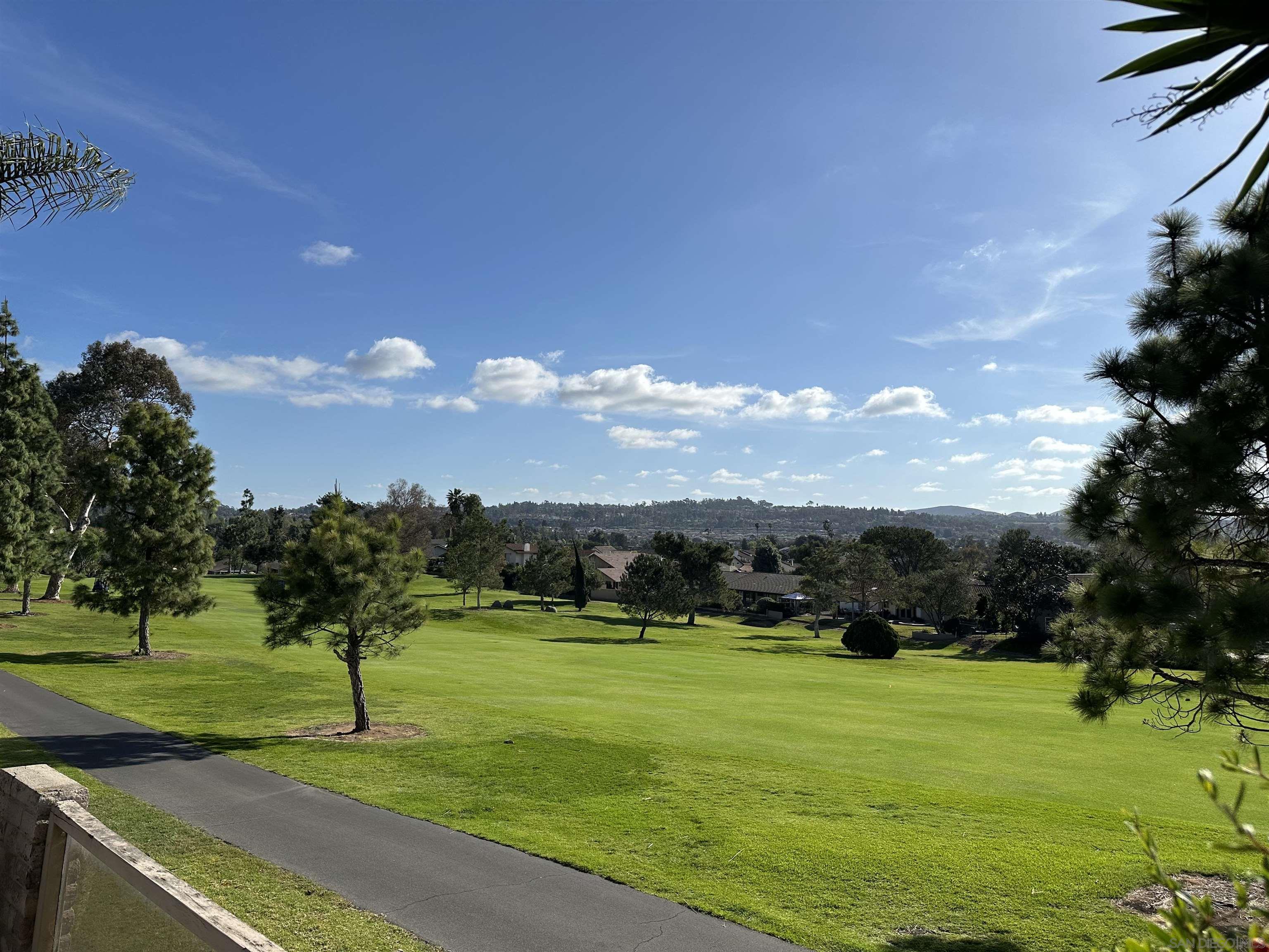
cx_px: 634
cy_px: 476
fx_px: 880
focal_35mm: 24
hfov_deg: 71.6
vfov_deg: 56.8
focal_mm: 6.86
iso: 80
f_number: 1.78
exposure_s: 1/9709
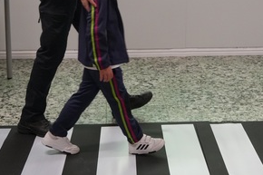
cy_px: 7
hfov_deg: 24.9
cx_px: 215
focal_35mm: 80
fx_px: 584
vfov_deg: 16.7
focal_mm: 29
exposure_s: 1/160
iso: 5000
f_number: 4
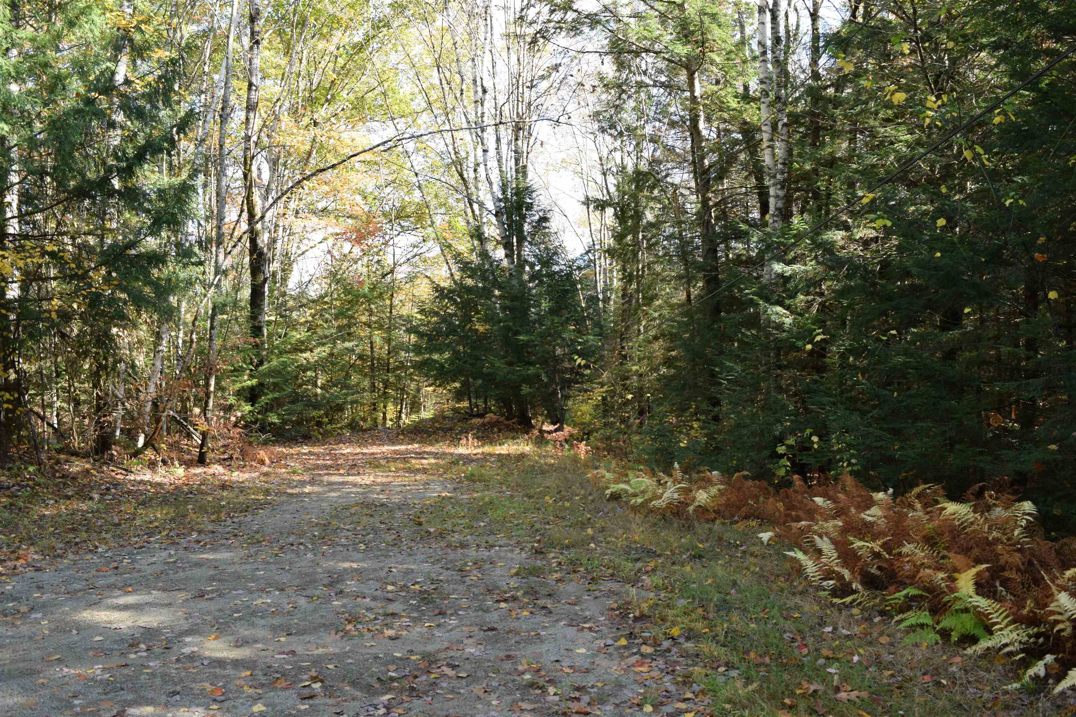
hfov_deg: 61.9
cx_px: 538
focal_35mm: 30
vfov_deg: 43.6
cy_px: 358
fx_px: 897
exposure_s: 1/160
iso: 400
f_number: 6.3
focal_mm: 20
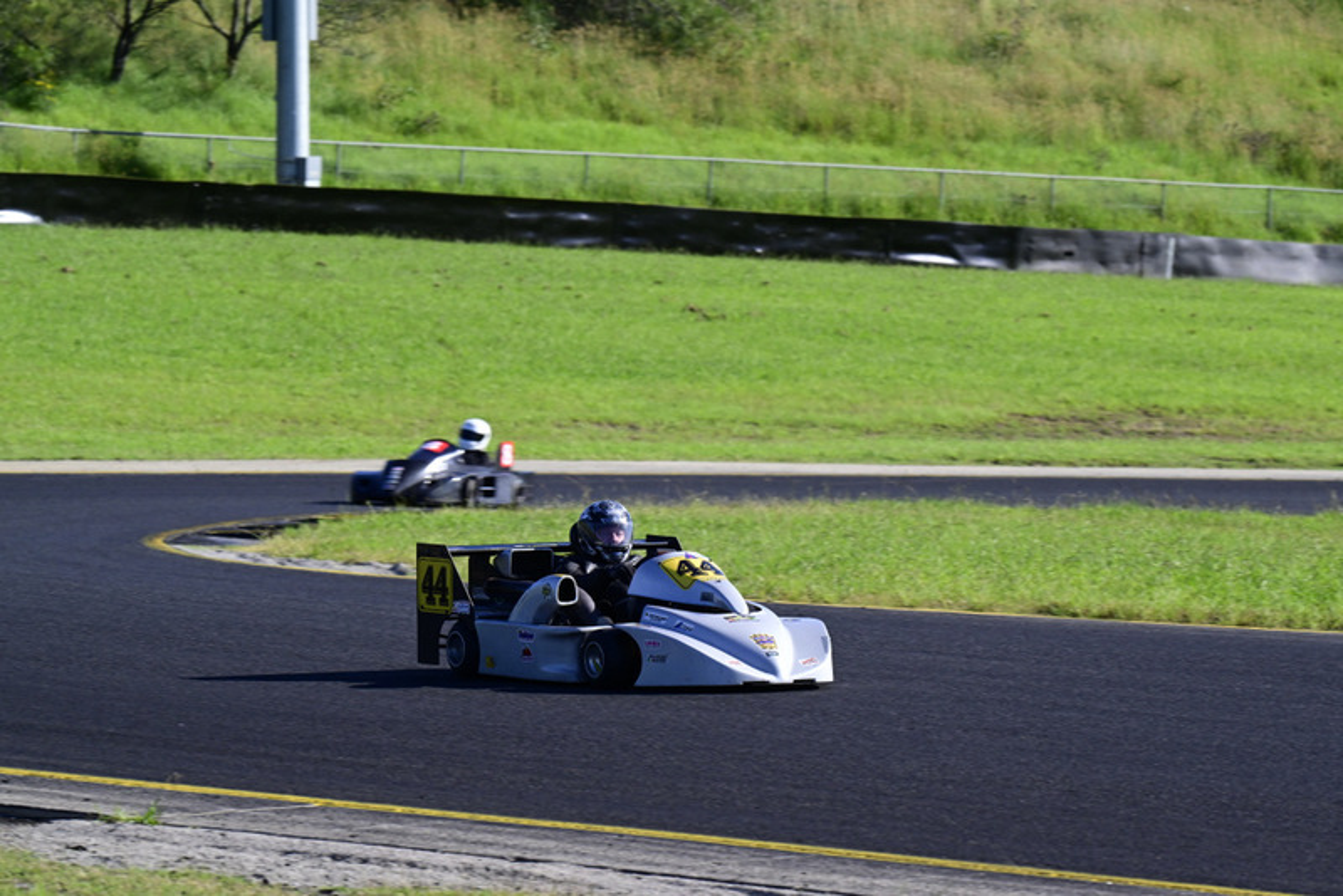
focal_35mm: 250
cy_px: 448
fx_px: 9329
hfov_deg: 8.2
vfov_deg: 5.5
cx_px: 672
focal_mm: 250
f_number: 11
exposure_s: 1/640
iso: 640
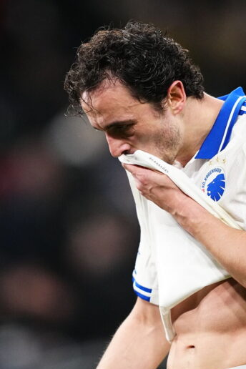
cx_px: 126
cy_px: 193
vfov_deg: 2.6
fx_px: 8138
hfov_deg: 1.7
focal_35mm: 794
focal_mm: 400
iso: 4000
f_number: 2.8
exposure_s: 1/2000
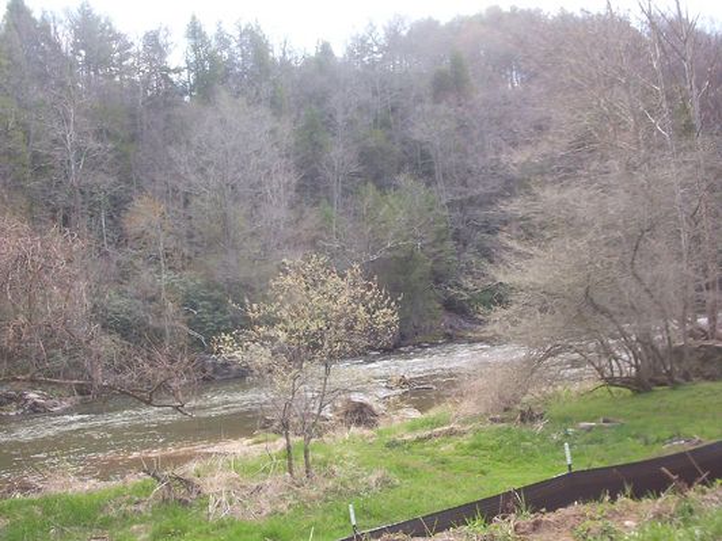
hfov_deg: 47.9
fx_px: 813
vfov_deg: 36.8
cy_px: 270
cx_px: 361
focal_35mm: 39
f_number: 4.5
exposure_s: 1/148
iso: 100
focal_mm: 6
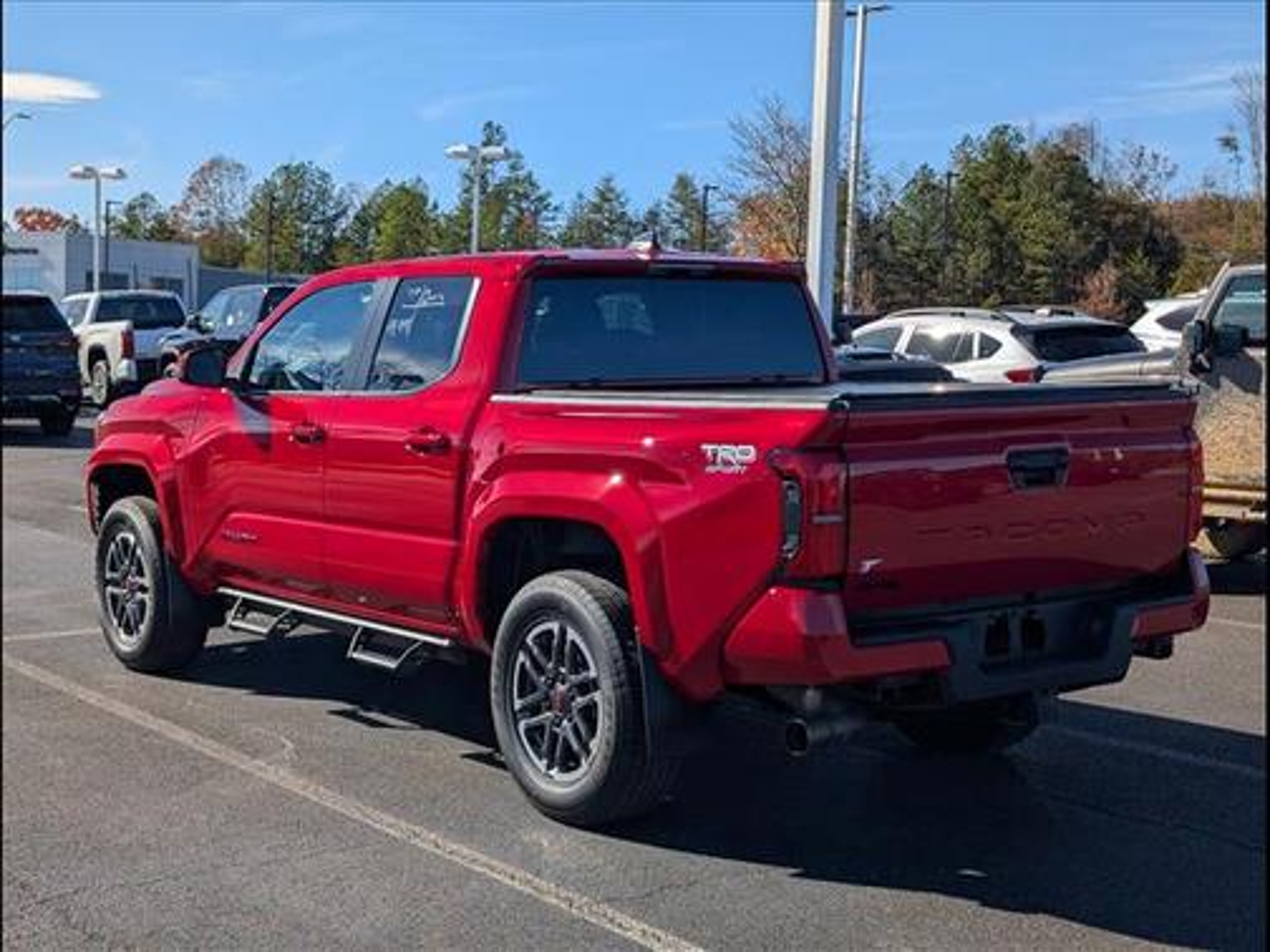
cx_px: 635
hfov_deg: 38.9
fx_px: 1798
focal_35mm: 49
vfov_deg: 29.7
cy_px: 476
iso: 21
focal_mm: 6.9
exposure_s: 1/2000
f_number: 1.68
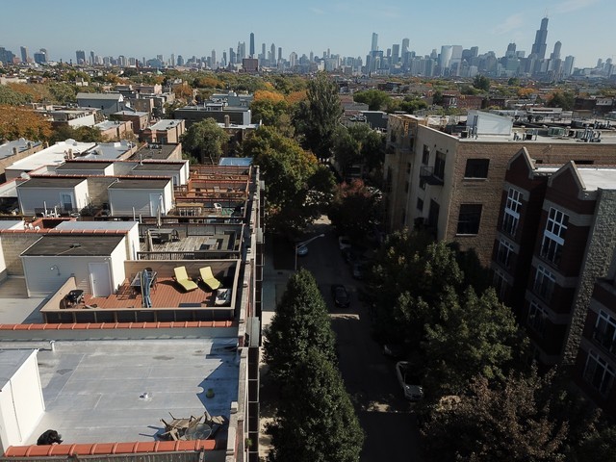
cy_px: 231
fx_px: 463
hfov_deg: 67.3
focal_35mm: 26
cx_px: 308
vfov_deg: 53.1
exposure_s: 1/1883
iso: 100
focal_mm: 4.73
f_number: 2.2
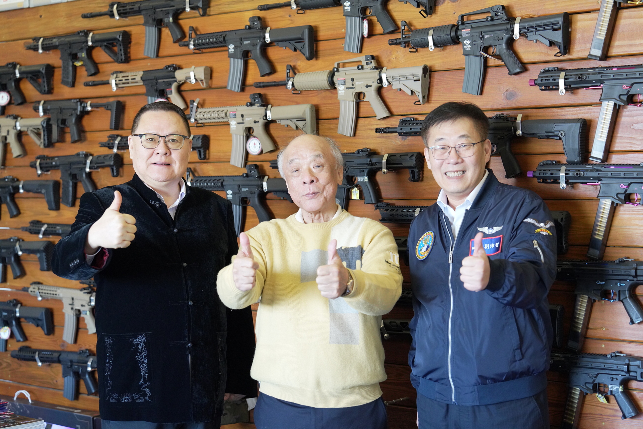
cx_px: 322
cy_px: 214
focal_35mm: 66
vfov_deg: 20.6
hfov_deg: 30.5
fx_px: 1179
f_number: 3.2
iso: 3200
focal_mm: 66
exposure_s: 1/125
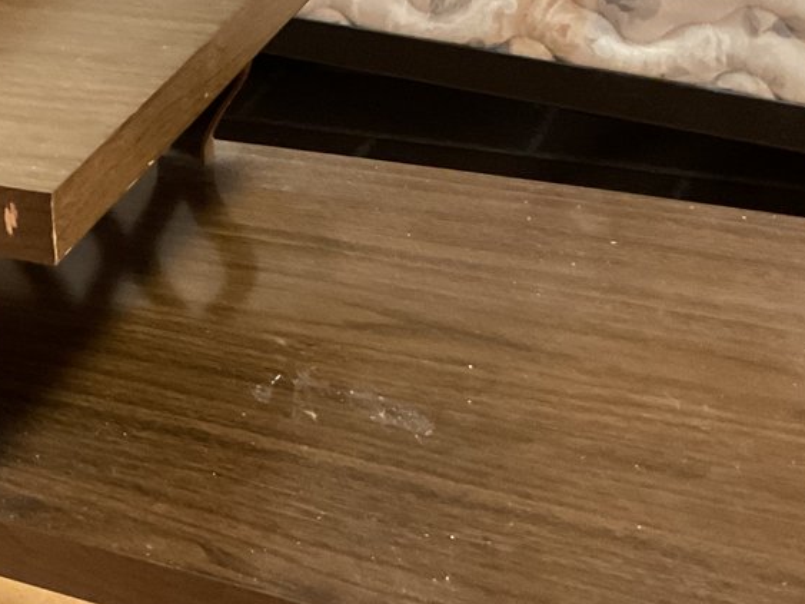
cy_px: 225
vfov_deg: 18.9
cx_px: -128
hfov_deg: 23.2
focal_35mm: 78
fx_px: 1814
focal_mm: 3
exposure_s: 1/30
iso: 250
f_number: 1.8
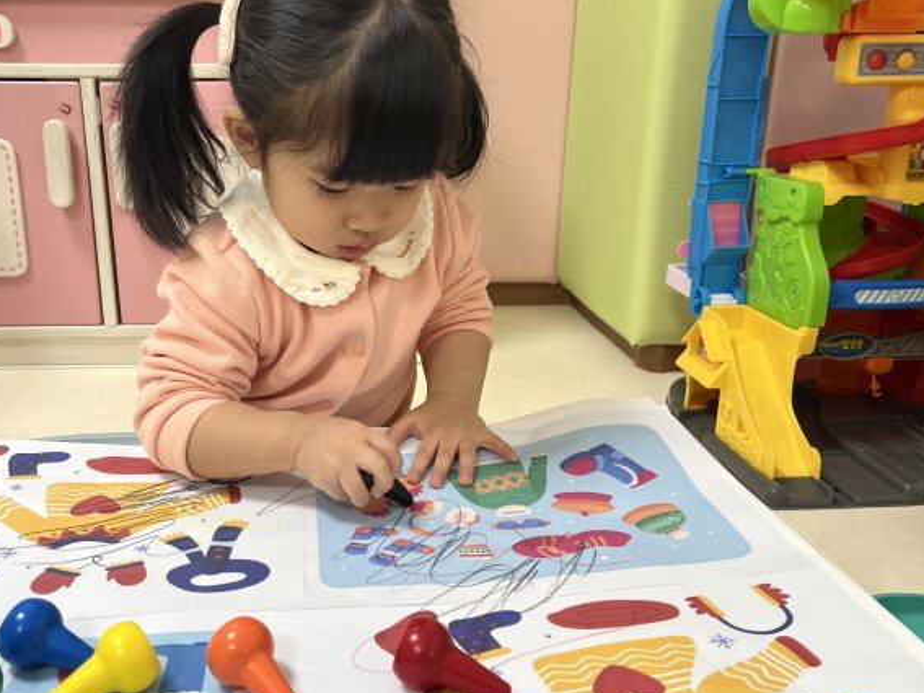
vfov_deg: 42.9
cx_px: 368
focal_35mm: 33
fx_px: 881
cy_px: 359
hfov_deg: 54.9
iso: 100
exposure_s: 1/120
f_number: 1.6
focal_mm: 5.1
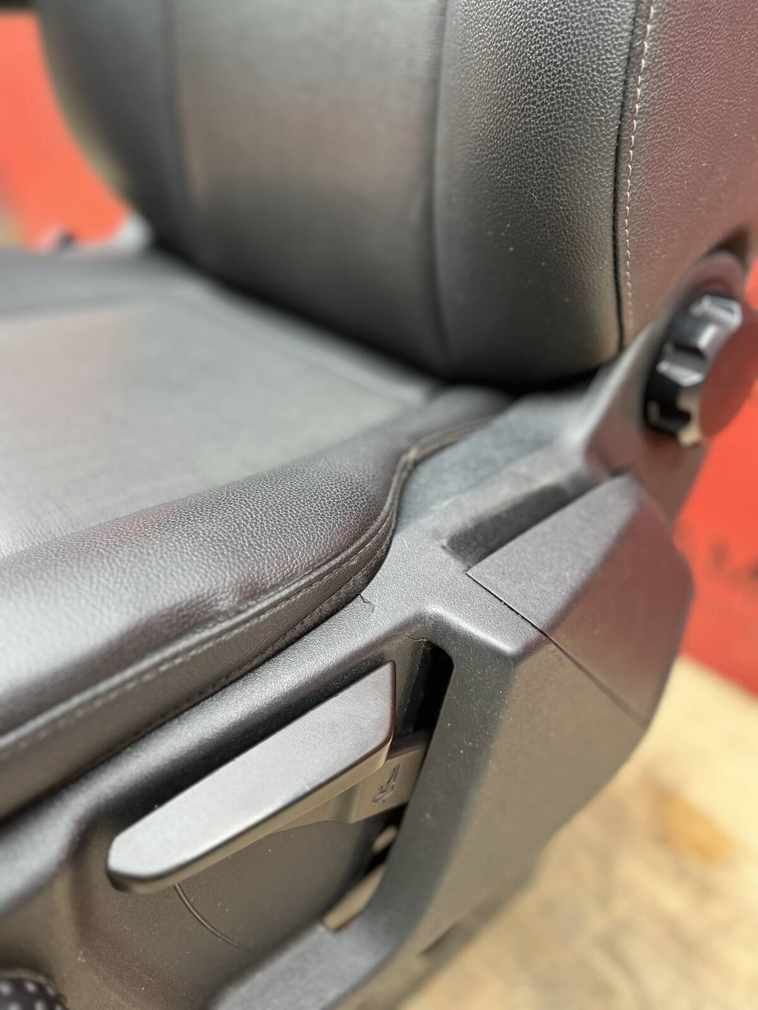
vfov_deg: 67.3
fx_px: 759
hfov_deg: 53.1
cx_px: 379
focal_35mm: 26
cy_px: 505
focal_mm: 5.1
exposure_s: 1/121
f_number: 1.6
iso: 80
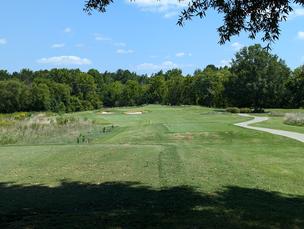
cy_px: 114
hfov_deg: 39.6
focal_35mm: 48
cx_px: 152
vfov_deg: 30.3
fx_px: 422
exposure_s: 1/1689
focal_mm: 6.81
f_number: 1.85
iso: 45
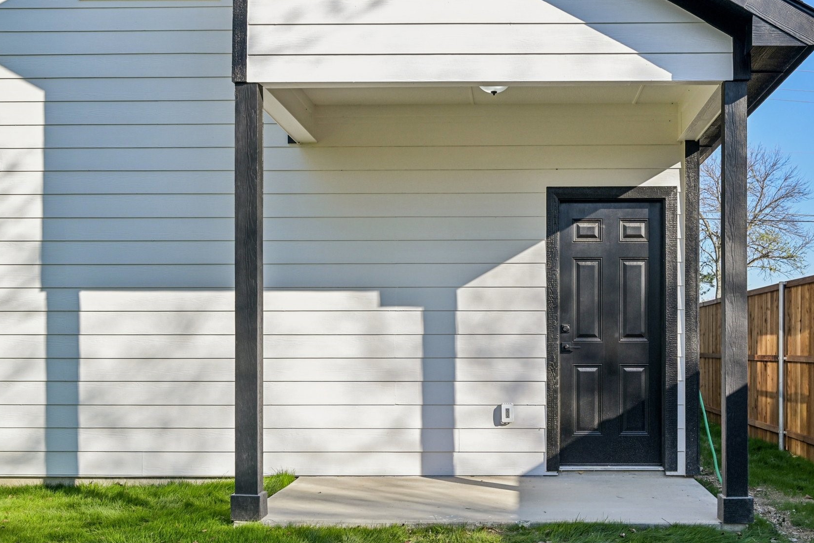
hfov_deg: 51.5
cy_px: 317
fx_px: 837
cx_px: 496
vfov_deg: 35.9
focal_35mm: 37
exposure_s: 1/500
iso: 400
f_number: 8
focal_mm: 30
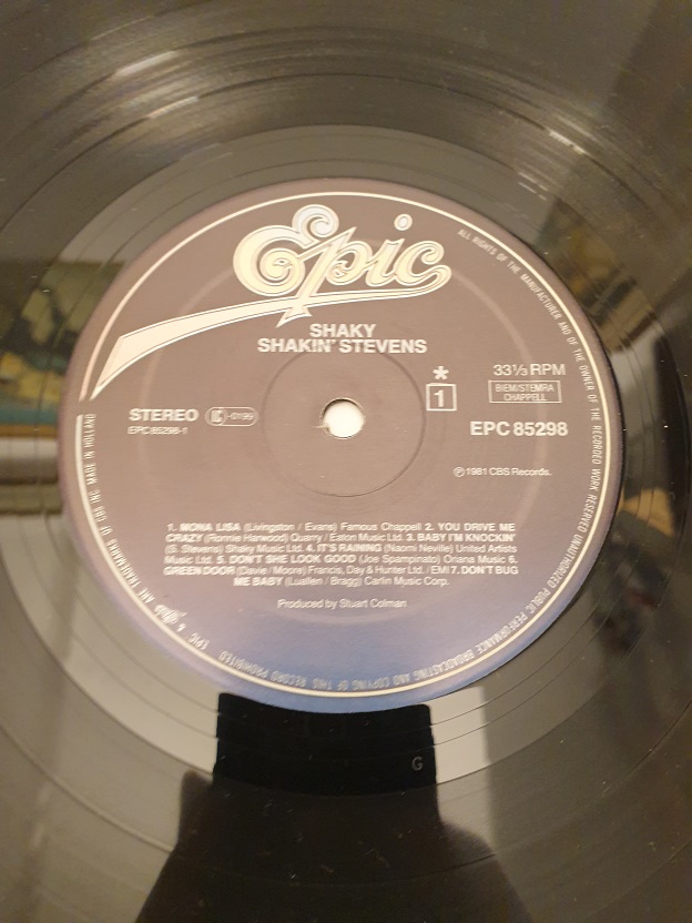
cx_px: 346
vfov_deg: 67.3
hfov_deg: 53.1
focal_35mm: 26
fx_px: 693
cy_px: 462
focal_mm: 4.3
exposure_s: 1/33
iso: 320
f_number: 2.4
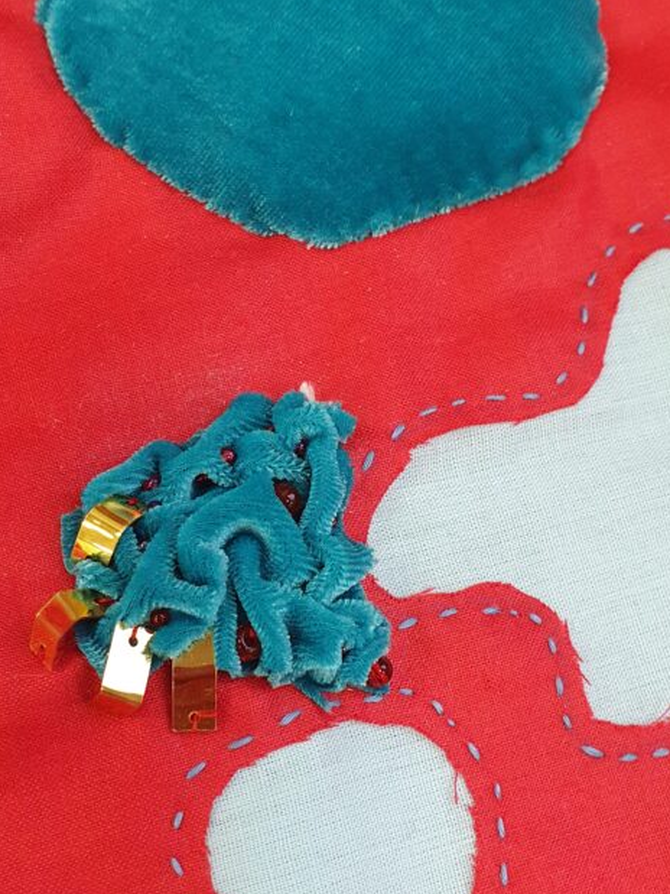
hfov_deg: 33.2
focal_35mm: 43
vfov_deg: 43.8
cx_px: 202
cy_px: 426
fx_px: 1110
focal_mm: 4.32
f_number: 2.4
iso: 320
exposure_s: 1/50
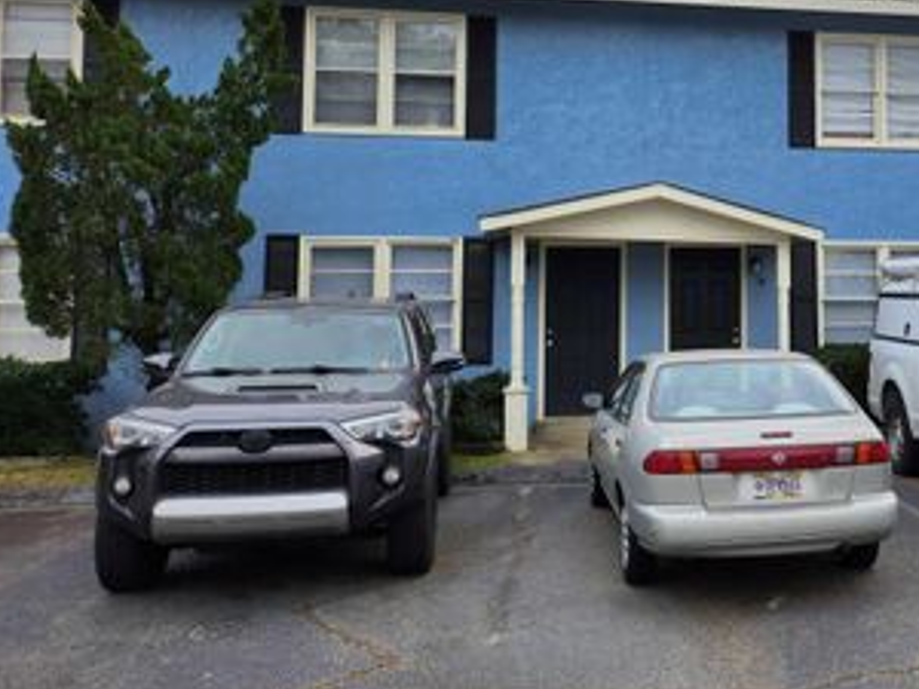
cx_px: 738
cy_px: 216
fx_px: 1062
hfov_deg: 44.5
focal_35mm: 40
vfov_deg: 35.5
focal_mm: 5
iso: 50
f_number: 1.8
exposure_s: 1/579
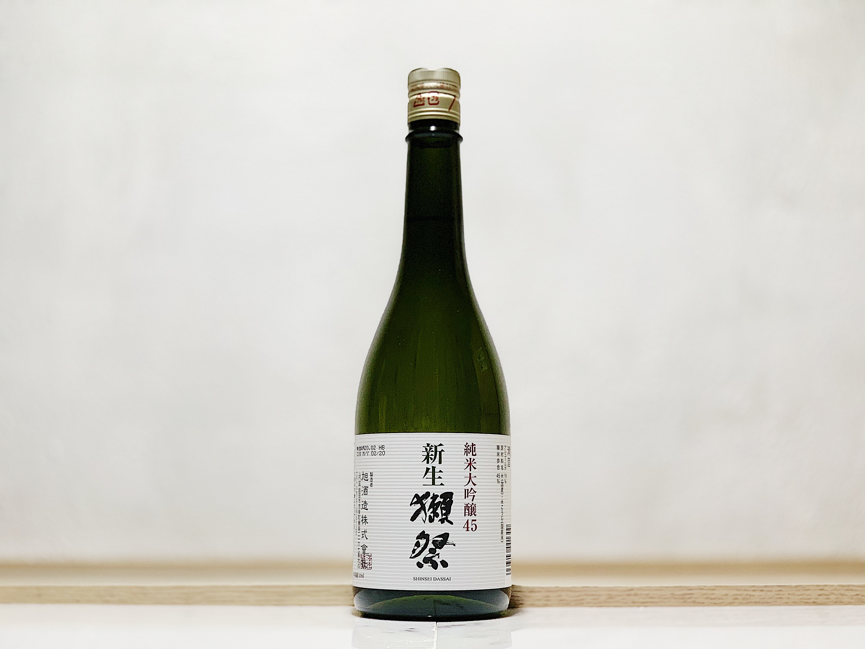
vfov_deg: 28.0
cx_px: 432
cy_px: 324
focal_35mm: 52
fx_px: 1299
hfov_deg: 36.8
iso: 125
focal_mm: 6
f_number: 2.4
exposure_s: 1/90
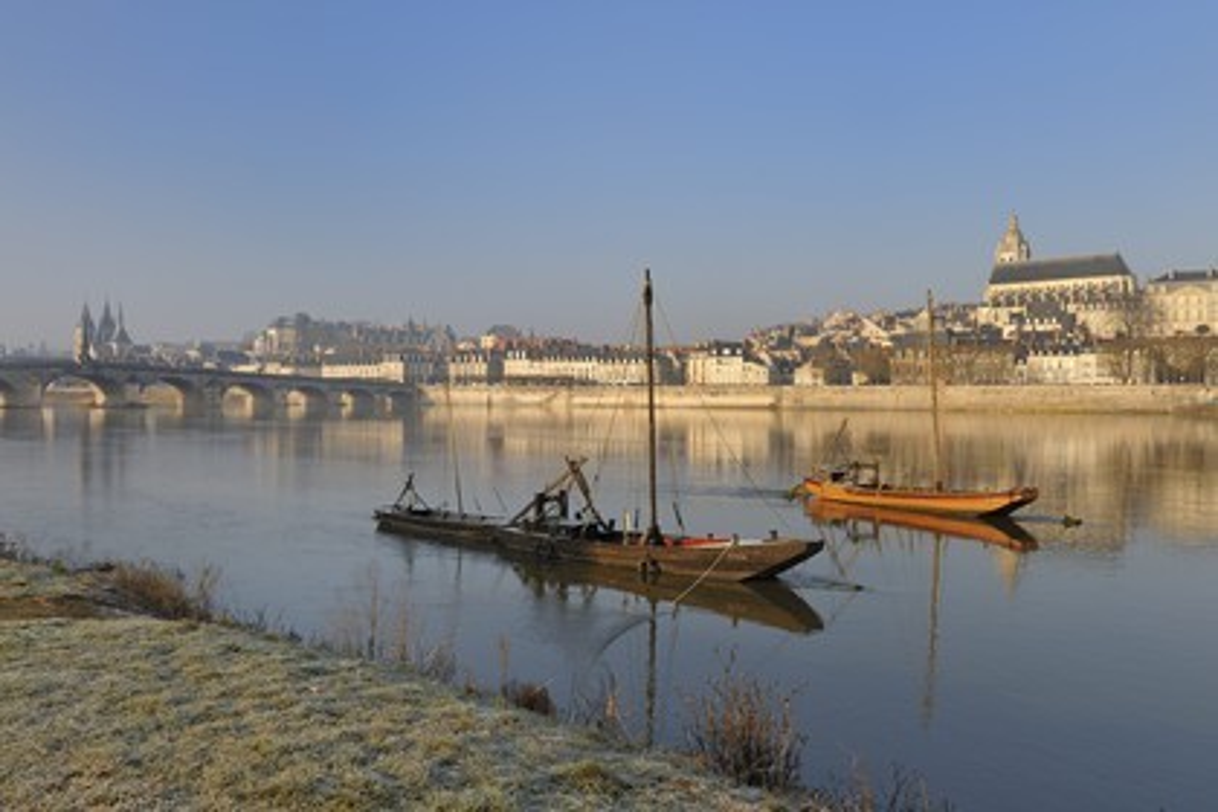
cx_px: 609
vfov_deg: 37.9
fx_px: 1184
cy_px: 406
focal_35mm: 35
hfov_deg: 54.4
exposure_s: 1/125
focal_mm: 35
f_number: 13
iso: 200
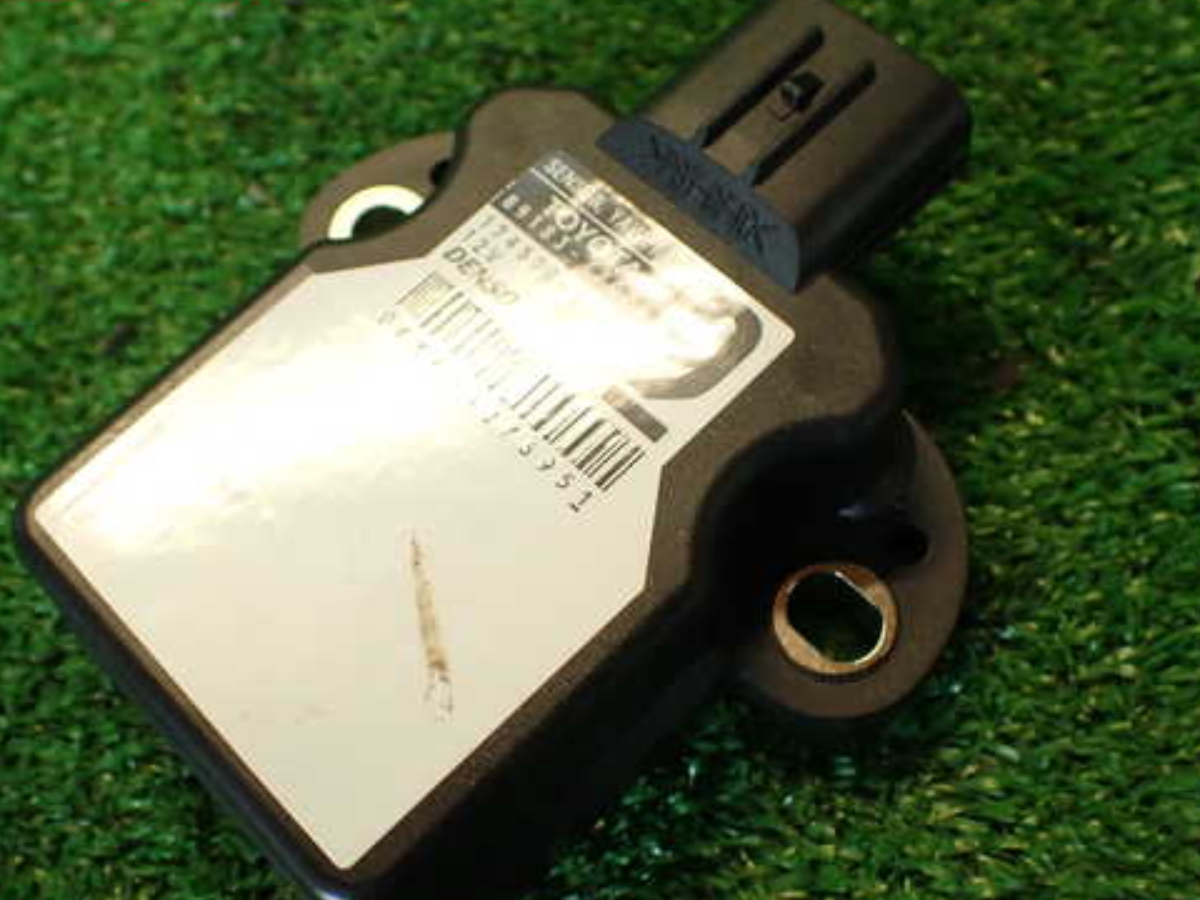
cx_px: 545
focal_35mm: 40
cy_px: 508
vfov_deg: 35.9
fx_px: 1387
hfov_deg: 46.7
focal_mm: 5.79
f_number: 2.4
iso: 200
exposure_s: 1/50
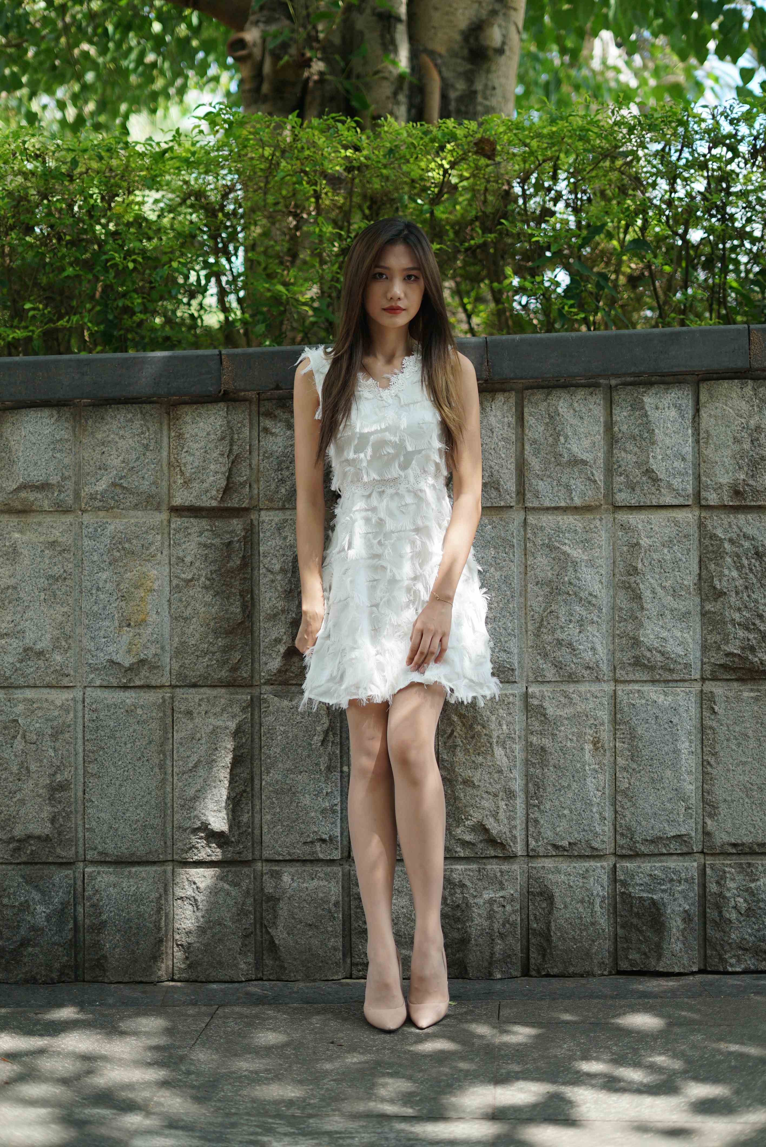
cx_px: 383
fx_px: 1594
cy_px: 574
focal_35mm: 50
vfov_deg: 39.6
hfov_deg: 27.0
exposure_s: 1/2000
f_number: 2
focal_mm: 50
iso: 320
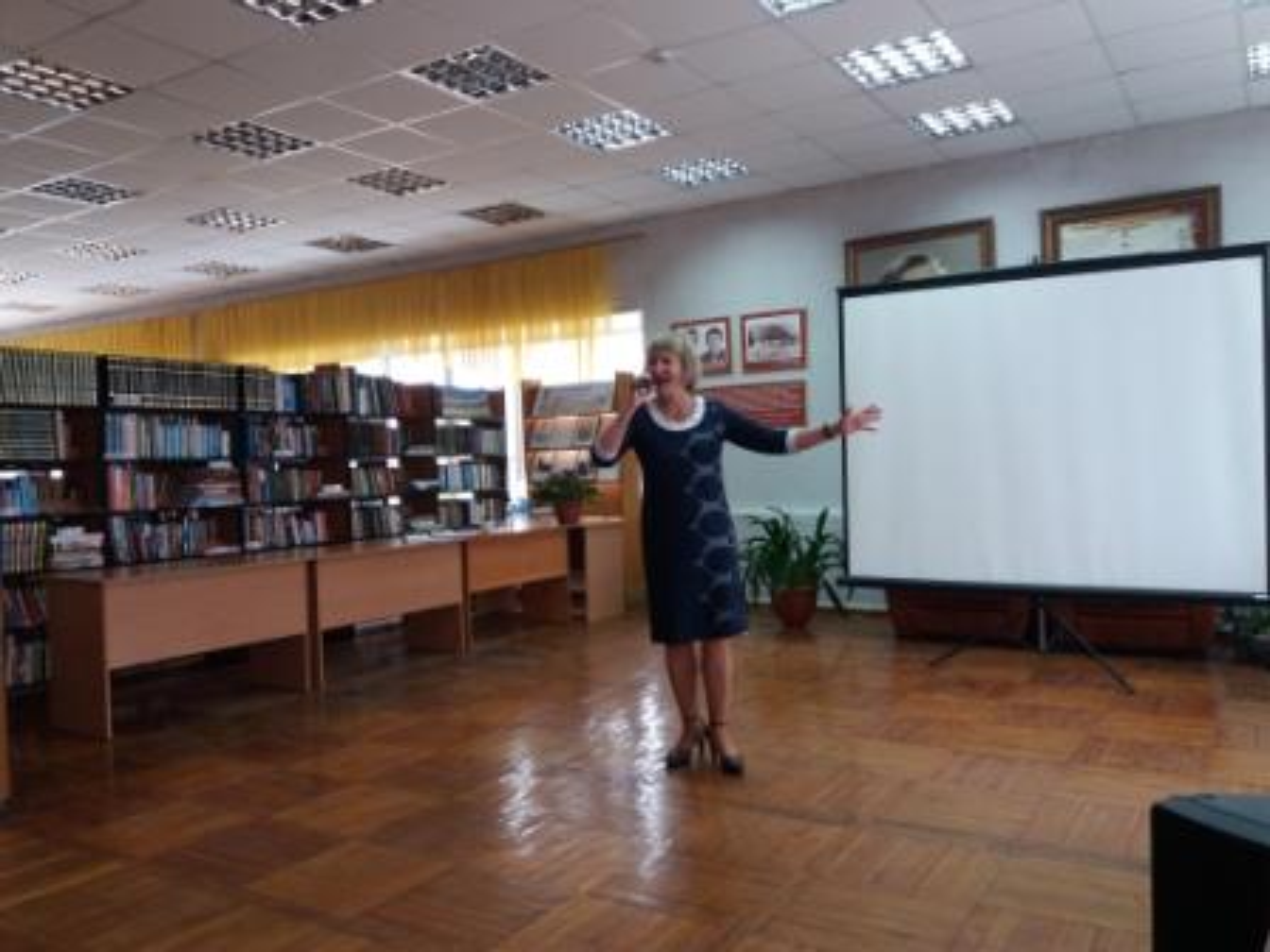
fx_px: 1027
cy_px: 476
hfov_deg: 63.4
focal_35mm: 28
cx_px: 635
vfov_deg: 49.7
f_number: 1.9
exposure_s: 1/33
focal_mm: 3.7
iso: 125
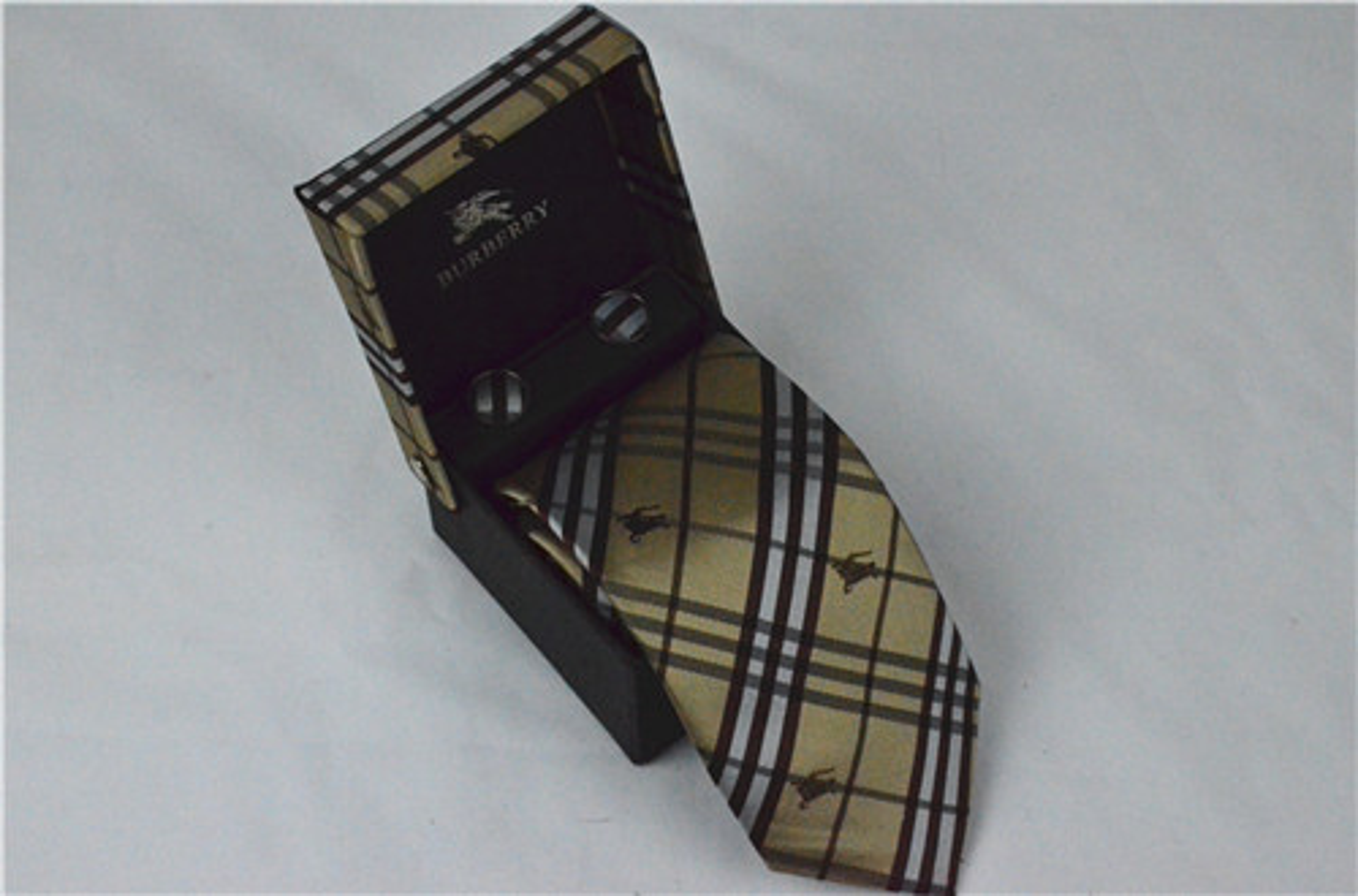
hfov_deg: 27.1
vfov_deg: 18.1
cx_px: 679
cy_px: 448
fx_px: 2820
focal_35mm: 75
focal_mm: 50
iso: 6400
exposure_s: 1/1000
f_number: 16
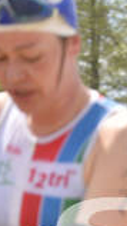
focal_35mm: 297
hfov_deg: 3.9
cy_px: 277
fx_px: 1776
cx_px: 415
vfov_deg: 7.2
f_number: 4
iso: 200
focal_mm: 70
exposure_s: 1/2500
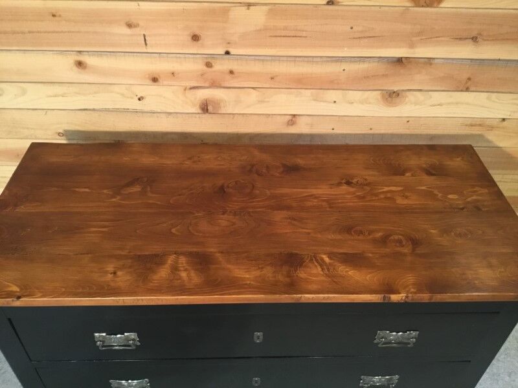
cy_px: 194
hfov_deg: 58.4
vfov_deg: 45.4
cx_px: 259
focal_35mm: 31
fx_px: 464
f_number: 2.4
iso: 200
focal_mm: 3.3
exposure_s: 1/33
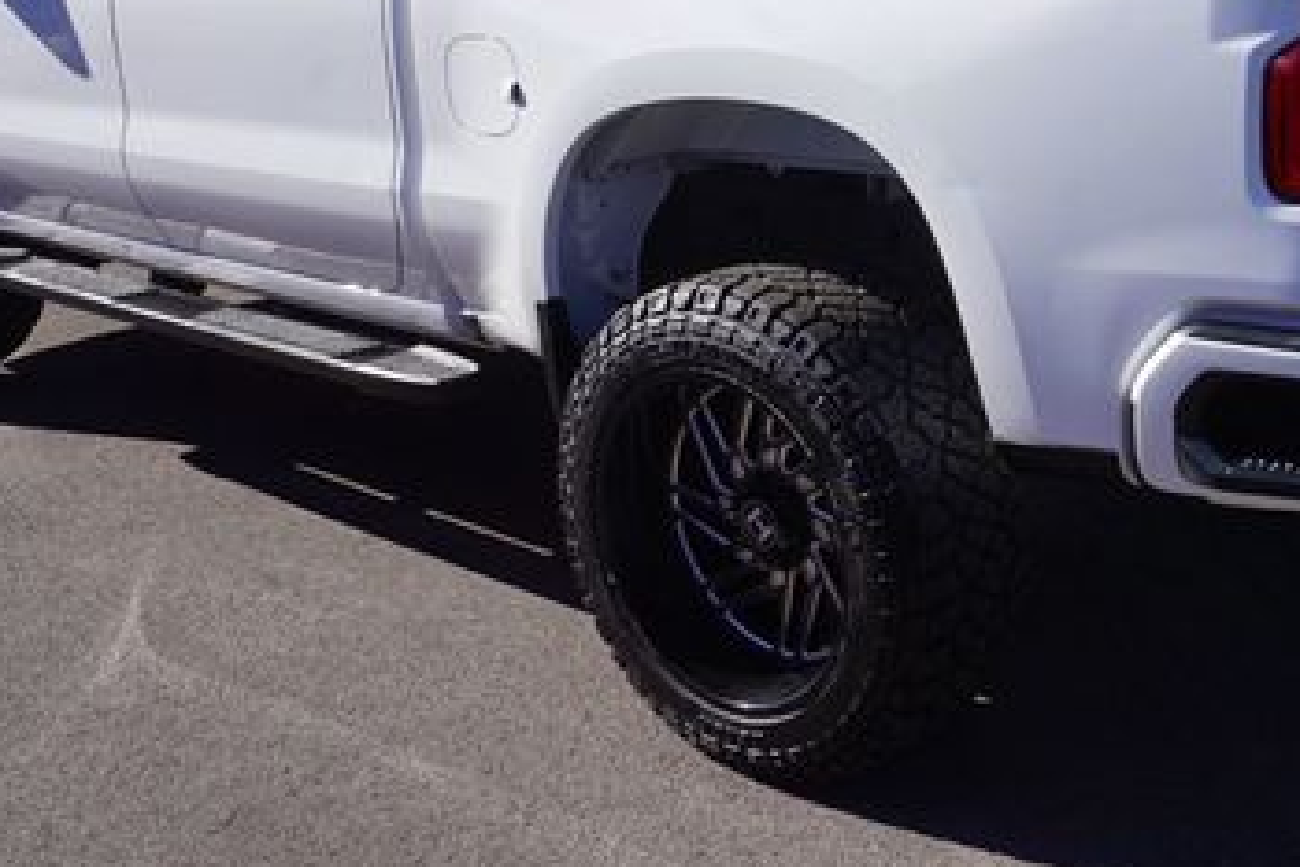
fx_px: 1874
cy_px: 196
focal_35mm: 52
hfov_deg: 38.0
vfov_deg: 25.7
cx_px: 807
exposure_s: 1/80
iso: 100
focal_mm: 19
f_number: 14
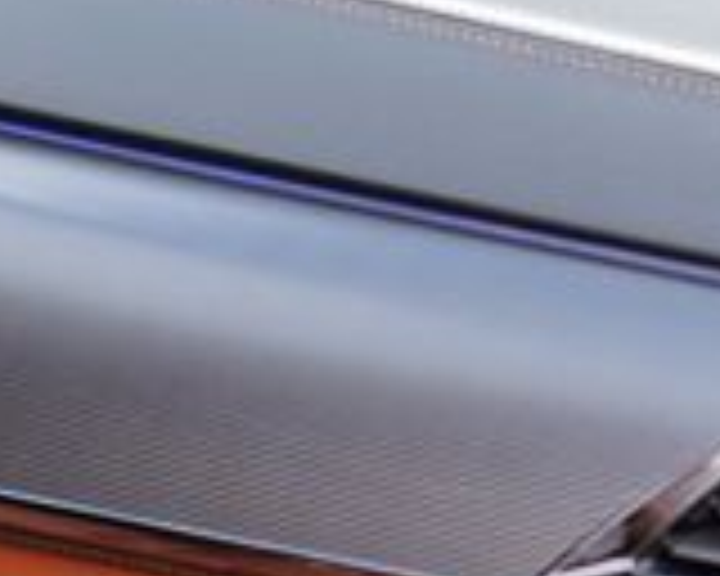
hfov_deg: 12.7
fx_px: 3069
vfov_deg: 10.7
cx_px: -333
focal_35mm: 144
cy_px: 425
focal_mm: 24
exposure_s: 1/60
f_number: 4
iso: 250
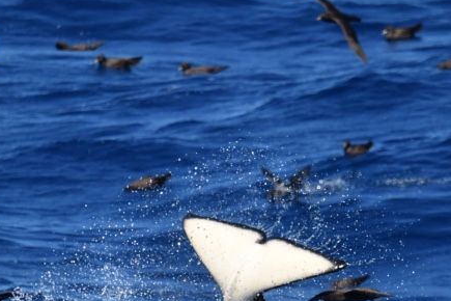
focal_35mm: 1104
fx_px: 13830
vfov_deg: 1.2
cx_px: 271
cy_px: 248
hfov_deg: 1.9
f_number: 6.3
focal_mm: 600
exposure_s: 1/8000
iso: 1250
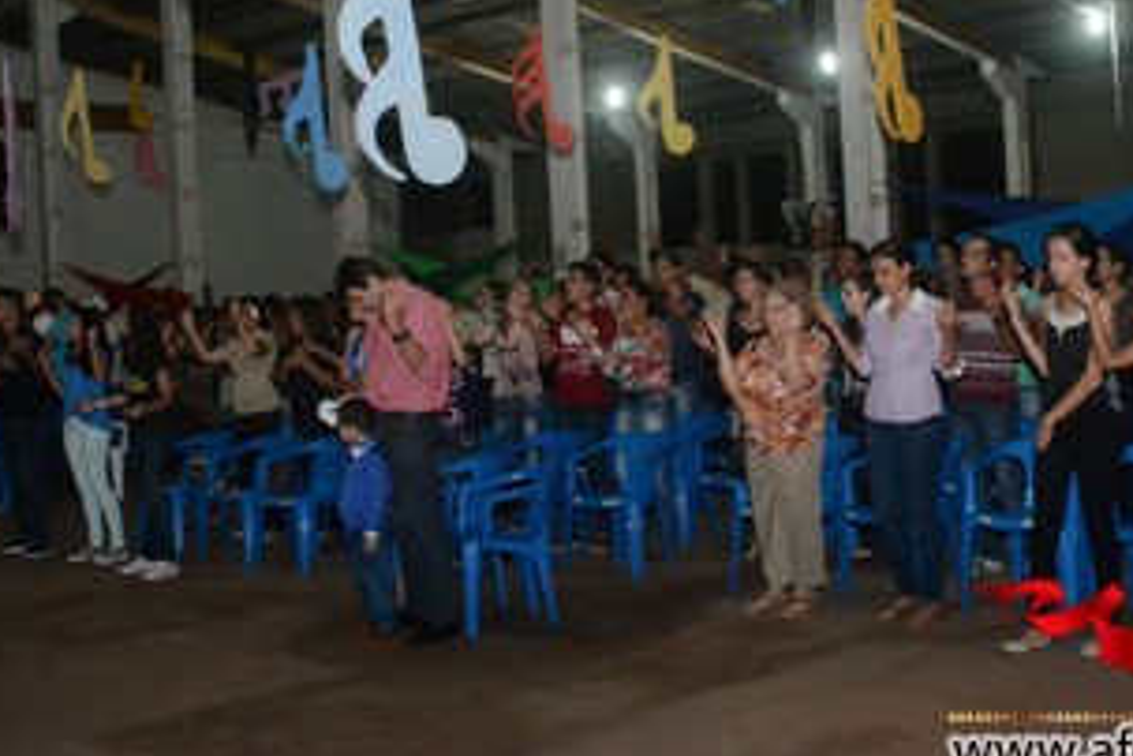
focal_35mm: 49
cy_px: 254
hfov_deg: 40.3
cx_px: 636
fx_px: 1542
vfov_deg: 27.4
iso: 3200
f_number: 3.8
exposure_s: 1/160
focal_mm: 22
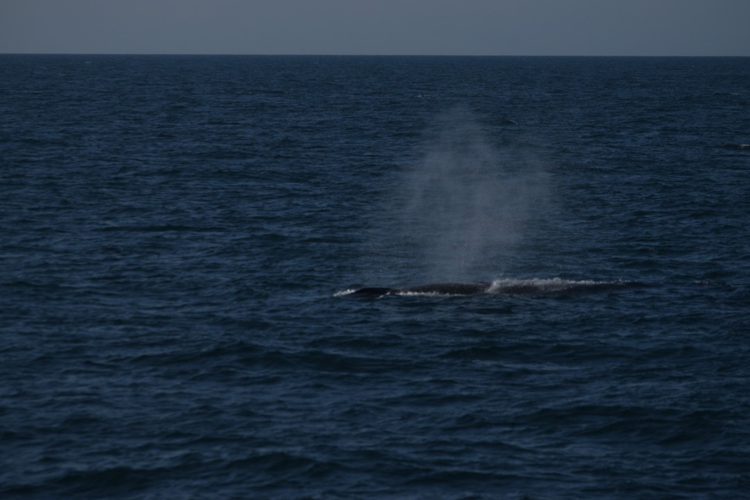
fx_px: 6250
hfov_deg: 6.9
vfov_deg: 4.6
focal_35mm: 300
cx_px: 375
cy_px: 250
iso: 200
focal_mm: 200
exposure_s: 1/4000
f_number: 7.1
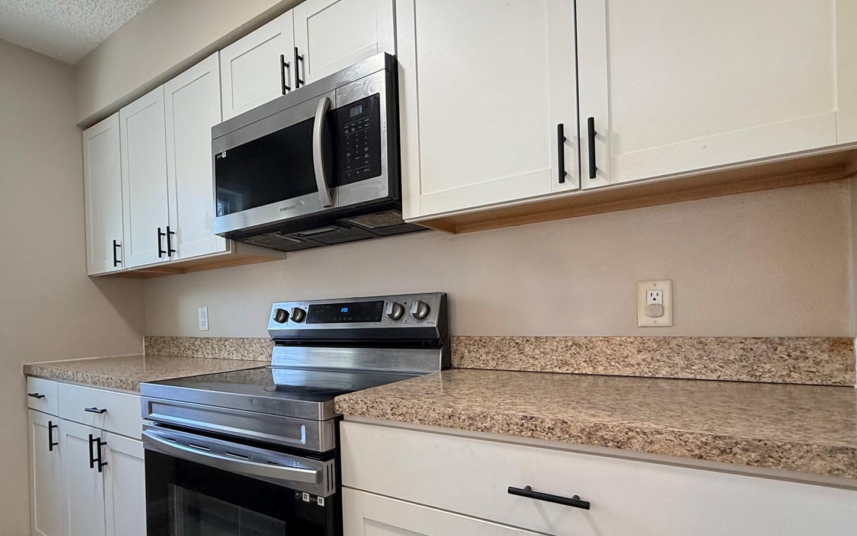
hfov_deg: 81.3
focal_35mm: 21
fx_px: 491
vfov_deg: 56.9
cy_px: 321
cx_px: 342
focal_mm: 2.22
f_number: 2.2
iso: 250
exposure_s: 1/60
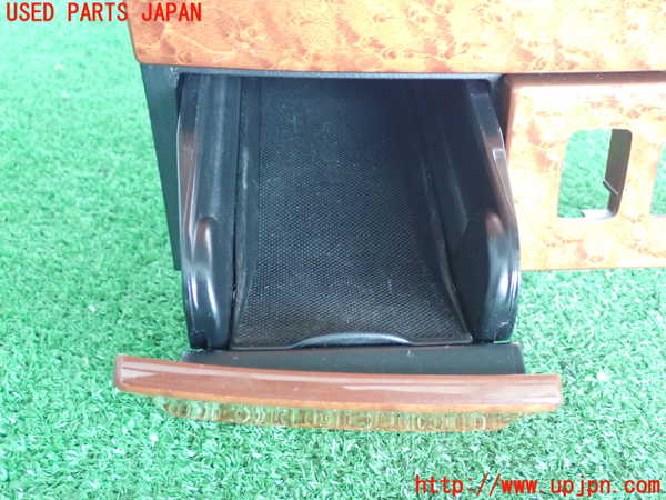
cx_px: 333
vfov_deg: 32.9
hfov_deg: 42.9
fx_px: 847
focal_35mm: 44
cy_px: 250
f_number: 2.9
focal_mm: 7.84
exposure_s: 1/40
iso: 640
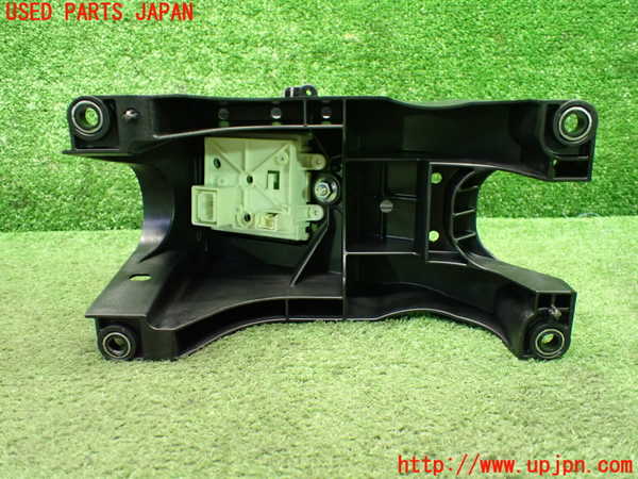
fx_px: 553
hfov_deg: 60.0
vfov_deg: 46.8
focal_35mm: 30
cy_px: 240
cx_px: 319
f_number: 2.3
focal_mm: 5.4
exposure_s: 1/40
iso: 800
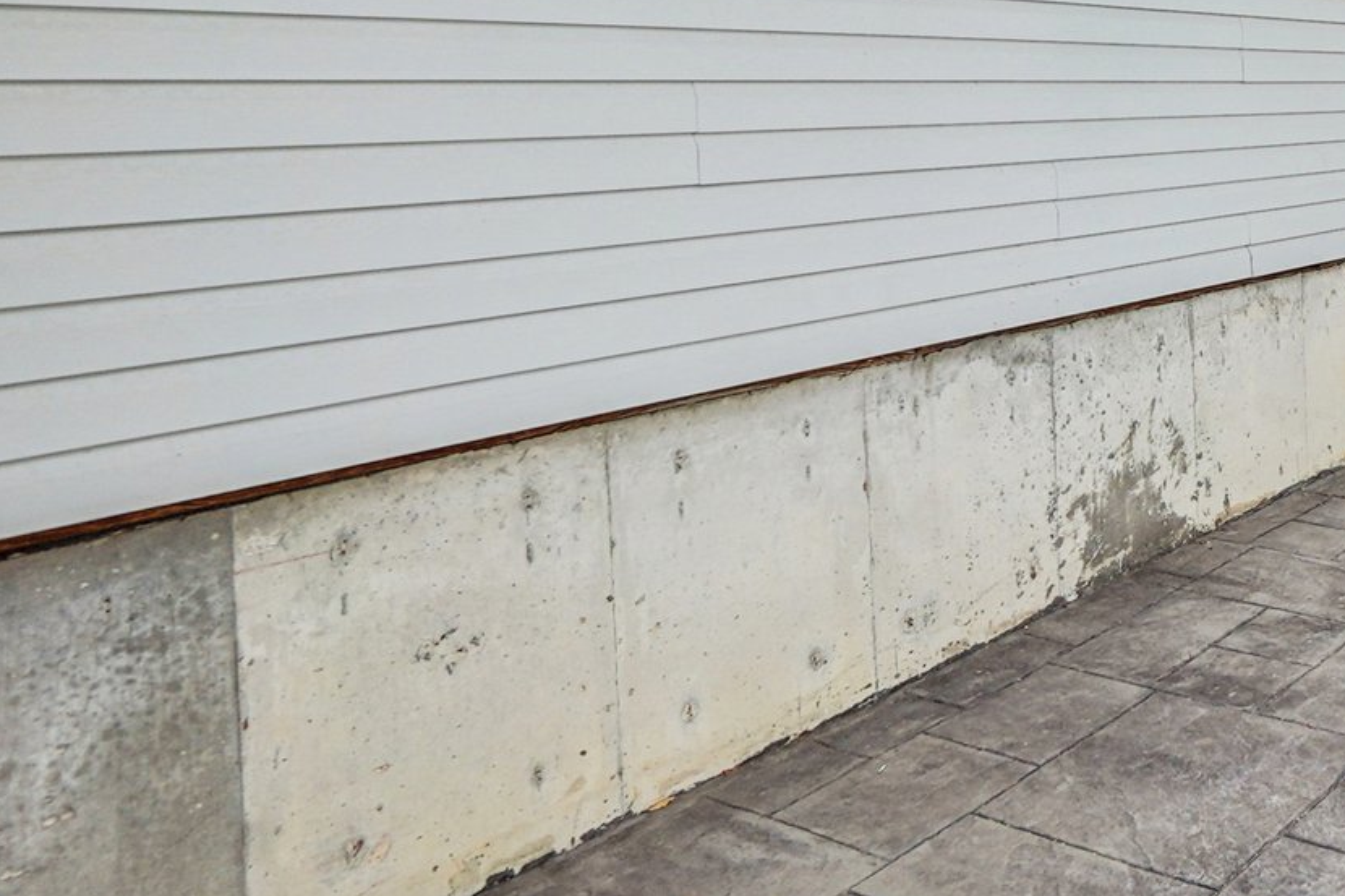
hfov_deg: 40.4
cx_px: 1523
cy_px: 98
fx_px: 1382
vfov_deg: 34.1
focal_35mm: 37
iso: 100
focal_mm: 10
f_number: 8
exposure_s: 1/80
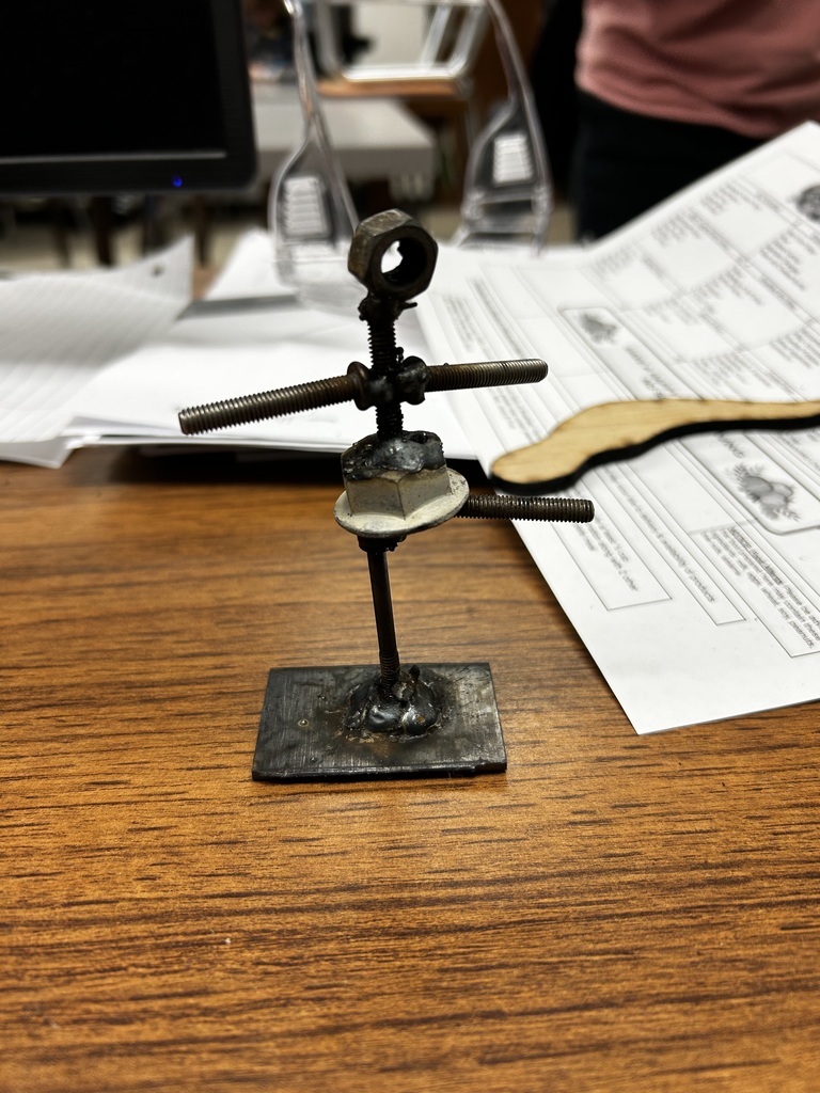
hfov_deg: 53.1
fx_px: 821
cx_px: 410
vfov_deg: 67.3
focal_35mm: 26
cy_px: 546
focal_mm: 5.7
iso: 80
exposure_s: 1/120
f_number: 1.5
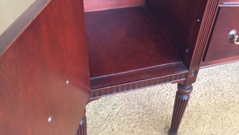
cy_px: 37
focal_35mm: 35
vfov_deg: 33.2
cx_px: 125
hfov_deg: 56.6
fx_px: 222
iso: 320
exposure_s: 1/30
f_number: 2.2
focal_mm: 4.15
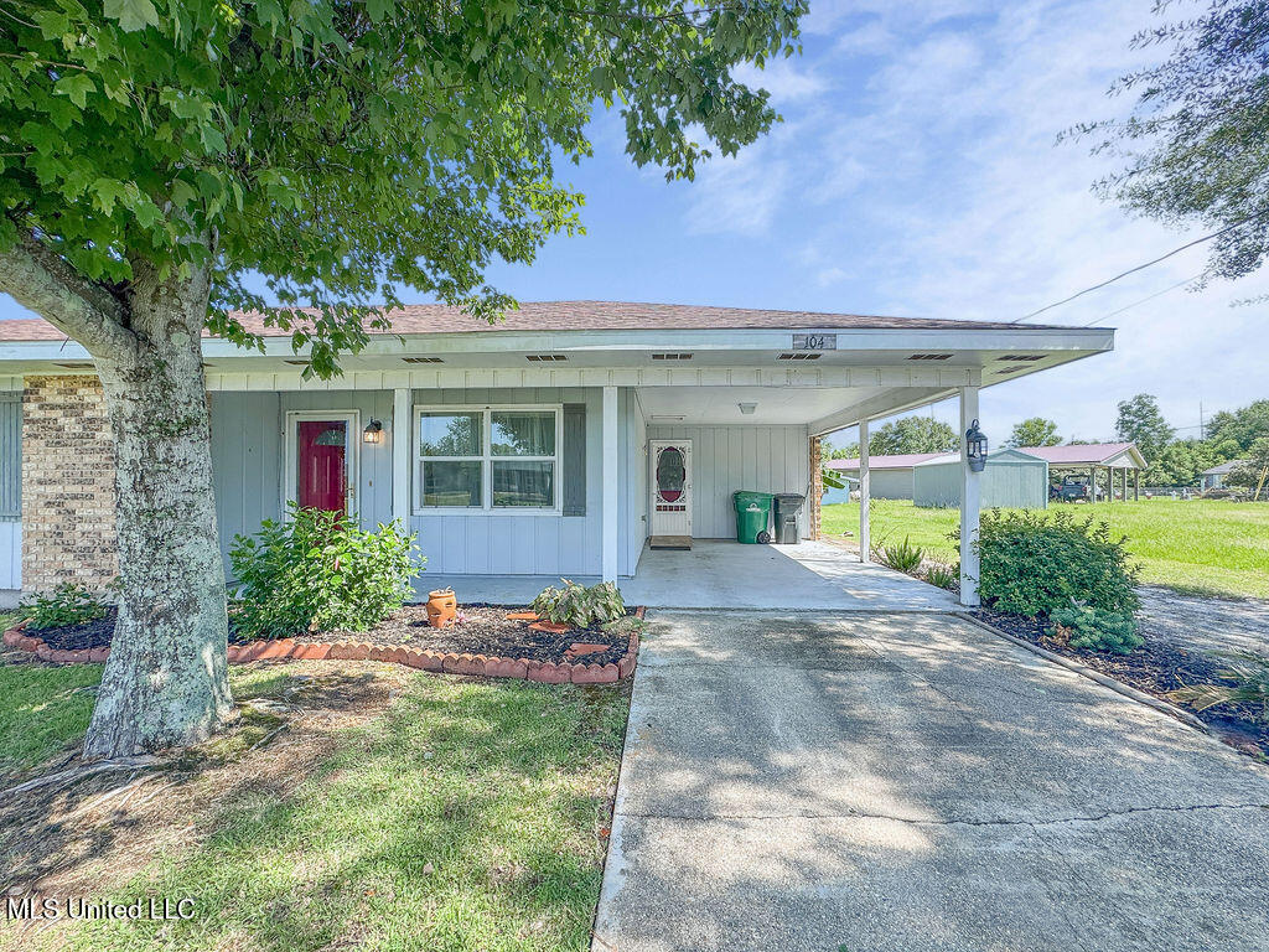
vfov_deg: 85.7
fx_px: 513
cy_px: 476
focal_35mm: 14
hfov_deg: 102.1
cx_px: 634
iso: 40
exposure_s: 1/570
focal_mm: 2.22
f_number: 2.2
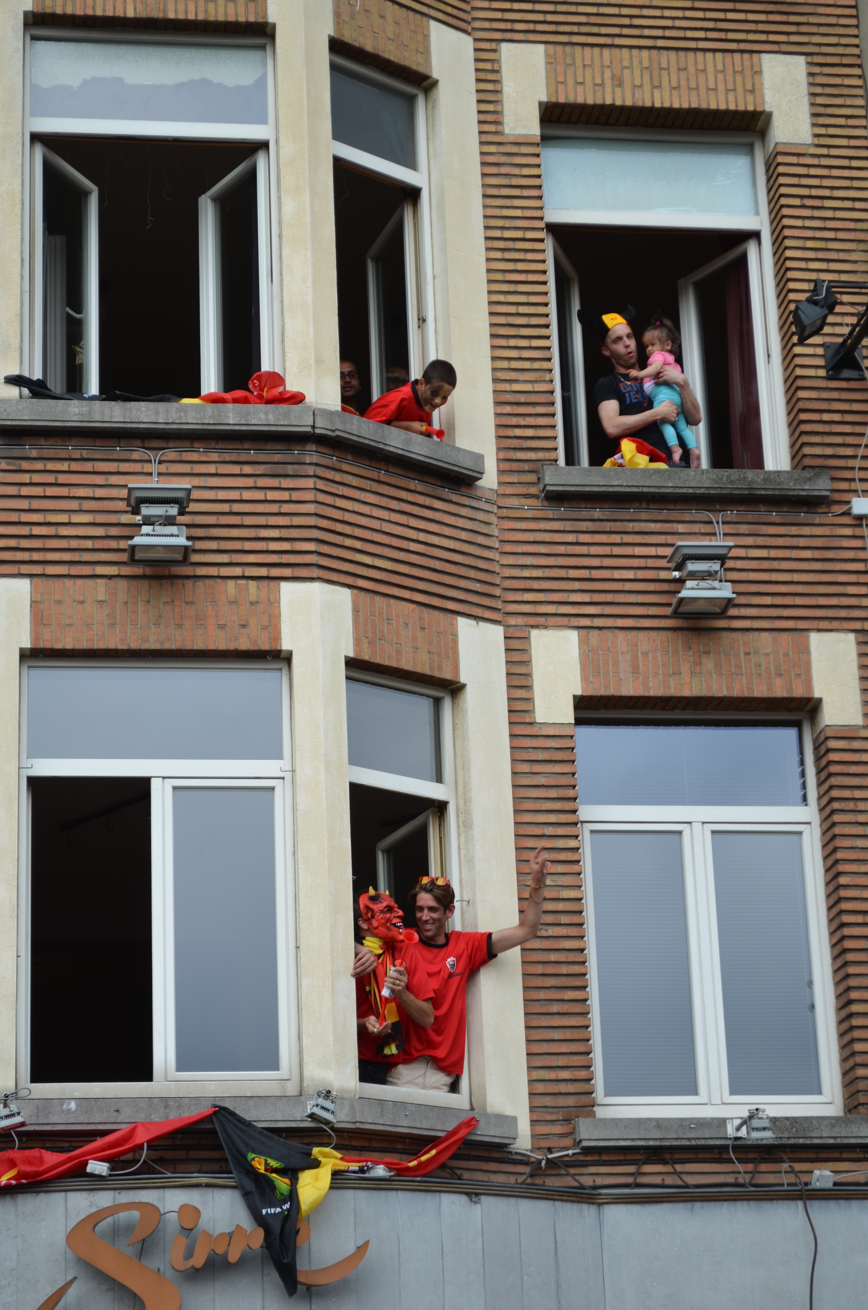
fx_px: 2997
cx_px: 434
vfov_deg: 24.7
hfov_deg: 16.5
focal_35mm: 82
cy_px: 655
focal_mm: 55
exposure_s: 1/160
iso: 200
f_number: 6.3
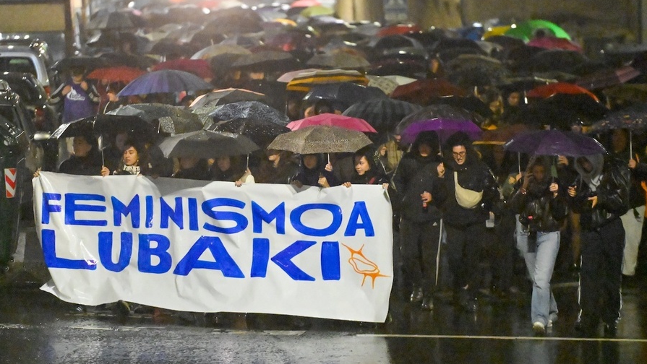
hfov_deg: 9.8
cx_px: 314
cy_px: 176
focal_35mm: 219
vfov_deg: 5.6
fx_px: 3758
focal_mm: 200
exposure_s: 1/200
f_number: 2.8
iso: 20000
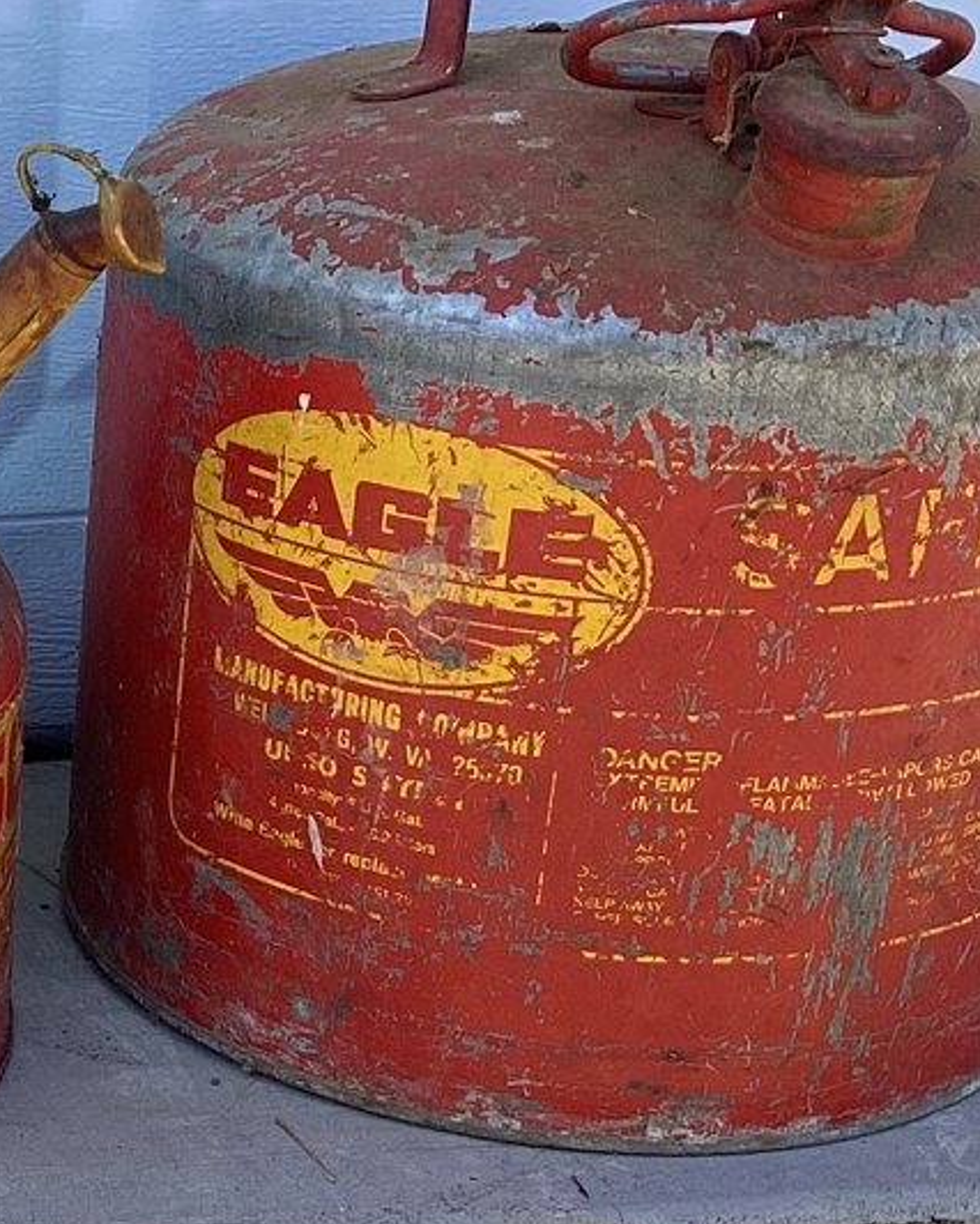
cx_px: -480
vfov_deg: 22.2
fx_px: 3116
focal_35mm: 86
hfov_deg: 16.3
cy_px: 788
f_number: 2.4
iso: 25
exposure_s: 1/207
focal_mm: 3.3
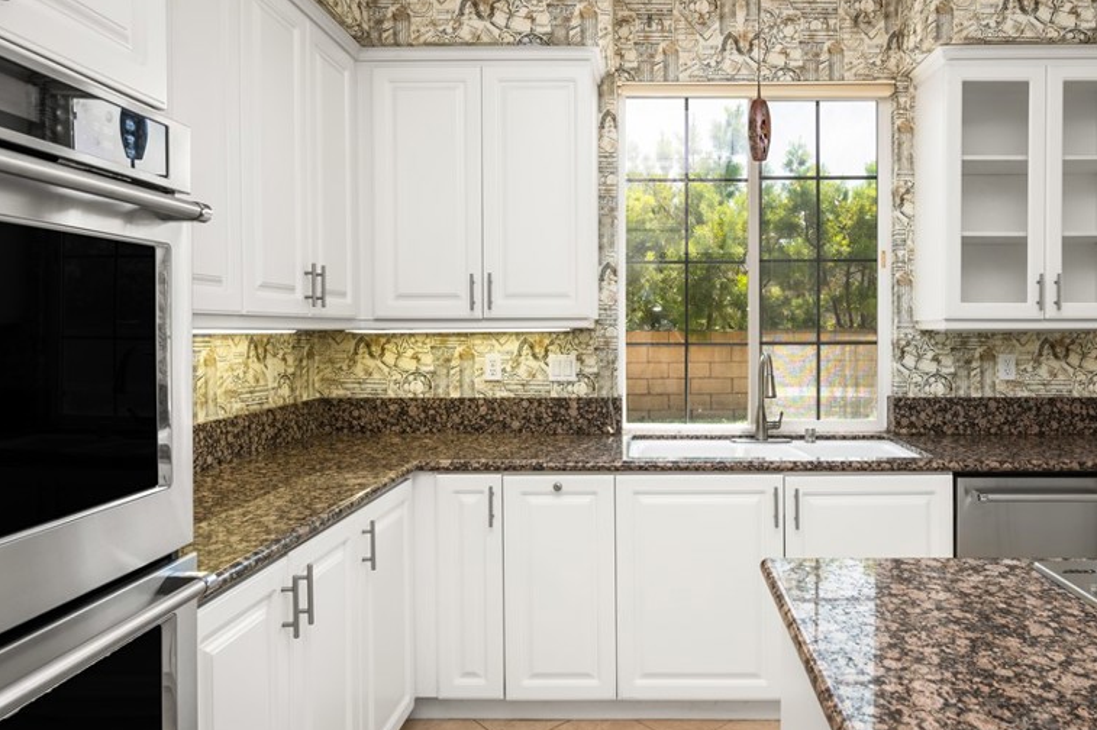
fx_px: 721
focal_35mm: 24
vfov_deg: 53.7
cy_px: 339
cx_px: 668
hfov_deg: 73.6
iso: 100
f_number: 6.3
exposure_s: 1/20
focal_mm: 17.5
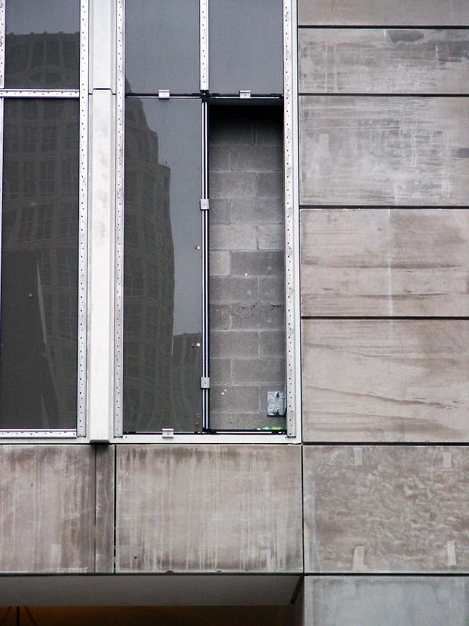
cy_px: 313
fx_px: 2511
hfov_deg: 10.7
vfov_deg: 14.2
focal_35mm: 139
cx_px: 234
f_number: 3.6
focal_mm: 28.23
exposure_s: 1/60
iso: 200
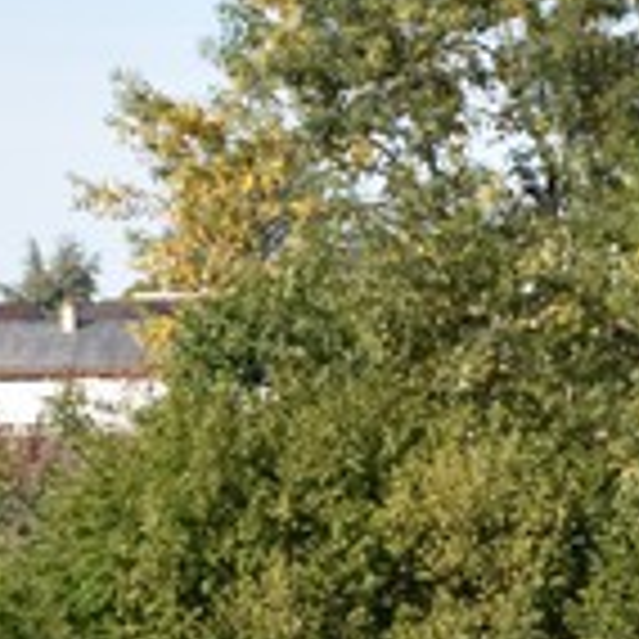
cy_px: 812
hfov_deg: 6.1
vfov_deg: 6.0
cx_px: 135
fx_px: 6015
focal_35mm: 288
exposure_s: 1/250
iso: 200
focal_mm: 40
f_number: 8
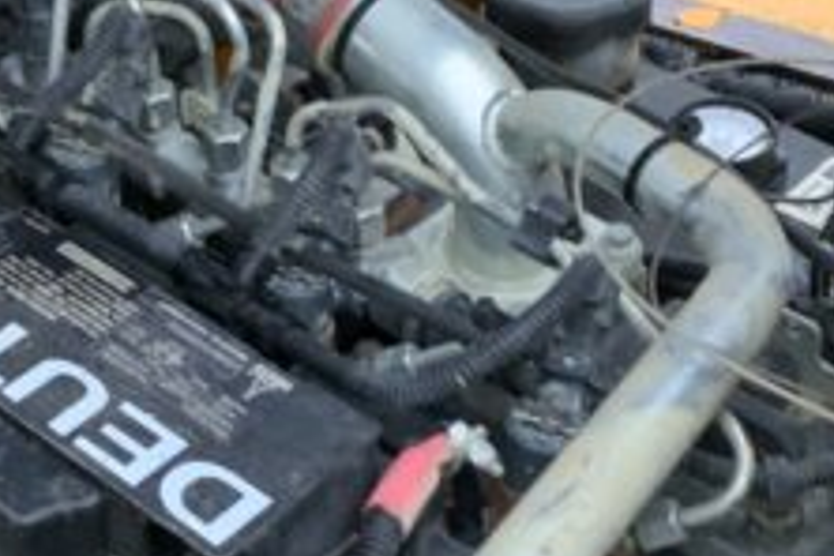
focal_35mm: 87
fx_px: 2015
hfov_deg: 23.3
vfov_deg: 15.7
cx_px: 323
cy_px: 237
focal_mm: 3
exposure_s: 1/60
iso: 250
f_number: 1.8
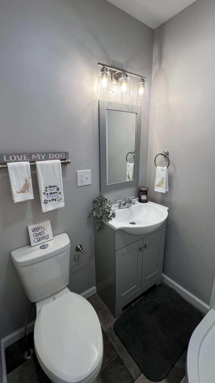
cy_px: 186
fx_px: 152
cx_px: 102
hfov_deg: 70.5
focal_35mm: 15
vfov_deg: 103.0
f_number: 1.8
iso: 80
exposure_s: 1/120
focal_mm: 1.57
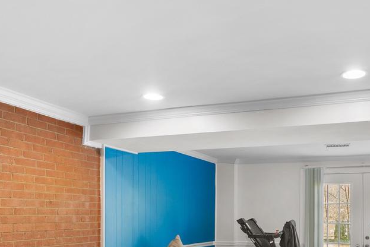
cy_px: 218
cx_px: 254
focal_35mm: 37
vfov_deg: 34.2
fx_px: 380
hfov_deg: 50.7
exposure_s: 1/4
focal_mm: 16
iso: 800
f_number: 8
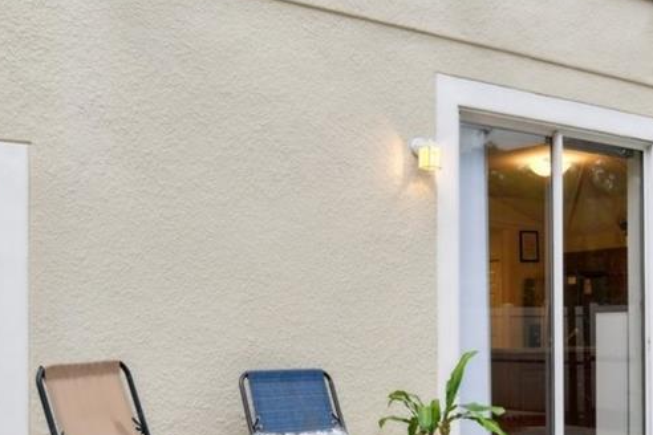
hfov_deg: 38.2
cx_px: 323
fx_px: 943
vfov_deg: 25.5
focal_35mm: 52
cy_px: 354
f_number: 8
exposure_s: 1/40
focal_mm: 16
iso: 400
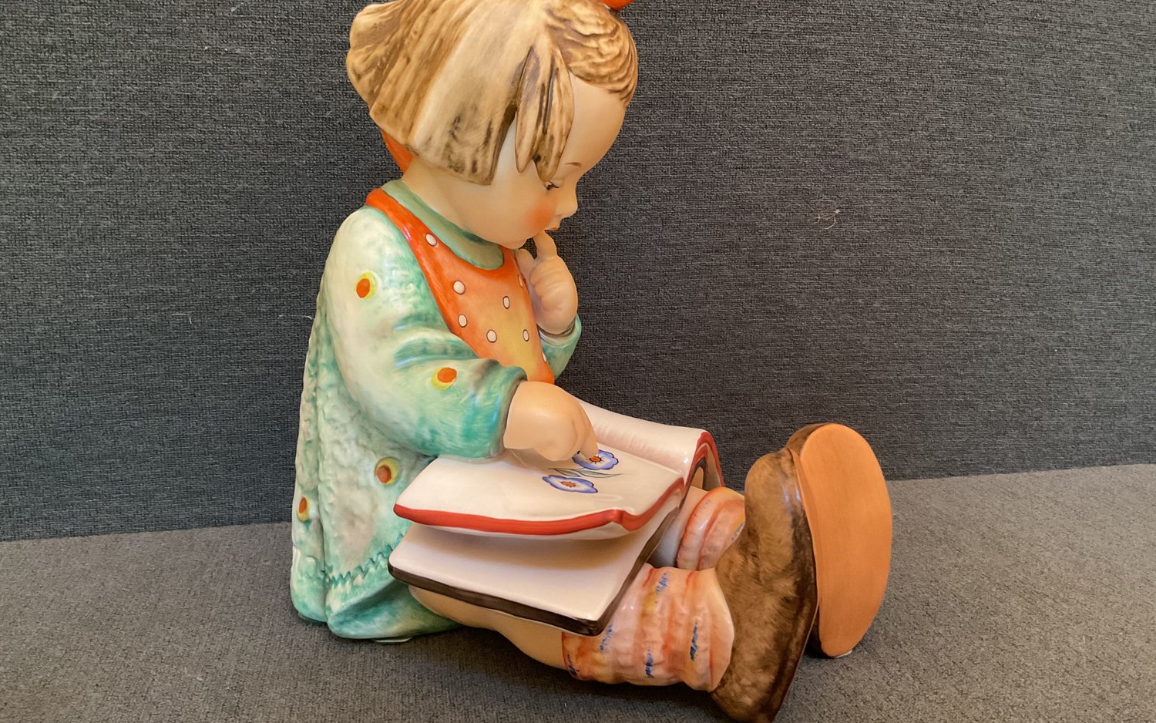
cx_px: 580
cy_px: 351
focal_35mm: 31
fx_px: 977
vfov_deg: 40.6
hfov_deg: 61.2
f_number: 1.8
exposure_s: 1/40
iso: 320
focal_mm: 3
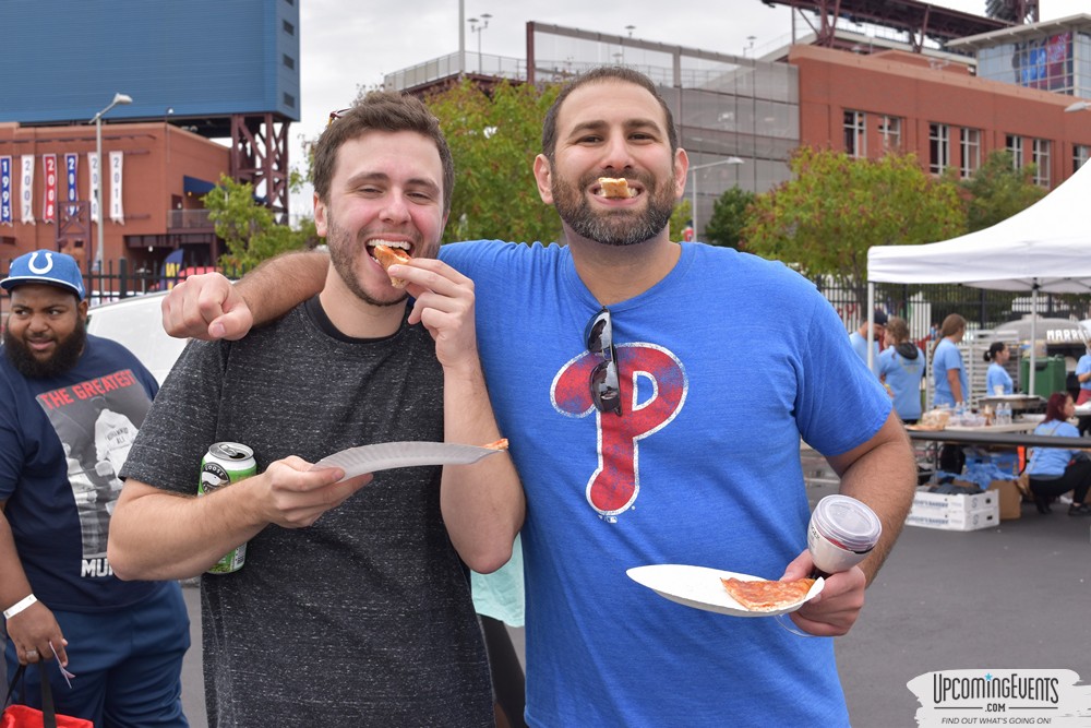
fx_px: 1318
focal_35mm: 44
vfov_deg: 30.9
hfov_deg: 45.0
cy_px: 364
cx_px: 546
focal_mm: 29
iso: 320
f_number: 8
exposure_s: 1/250
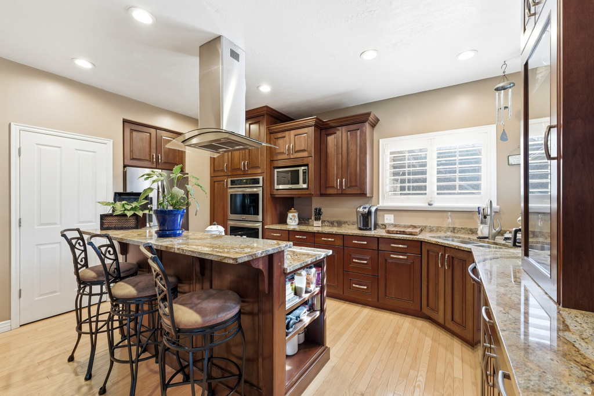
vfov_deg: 78.9
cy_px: 198
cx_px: 297
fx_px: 241
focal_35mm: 15
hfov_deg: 101.9
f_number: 6.3
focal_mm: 14.6
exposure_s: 1/800
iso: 2000
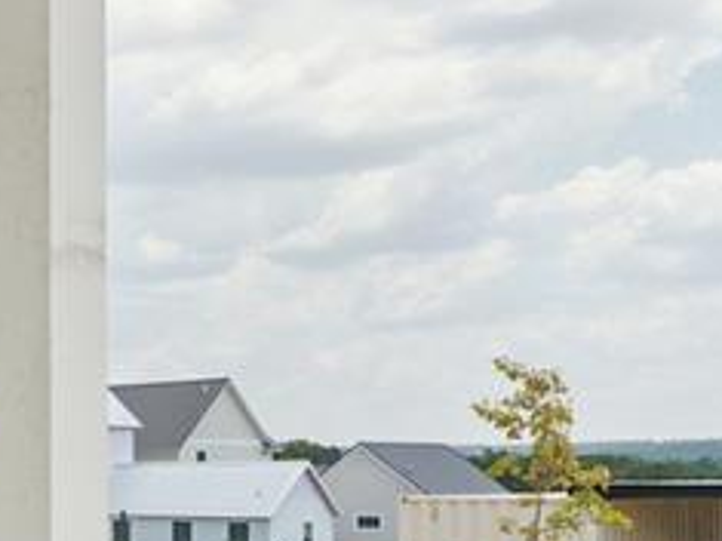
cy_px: 501
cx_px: -444
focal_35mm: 67
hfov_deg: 22.2
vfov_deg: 21.4
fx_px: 1397
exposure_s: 1/1600
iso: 200
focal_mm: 16
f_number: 7.1
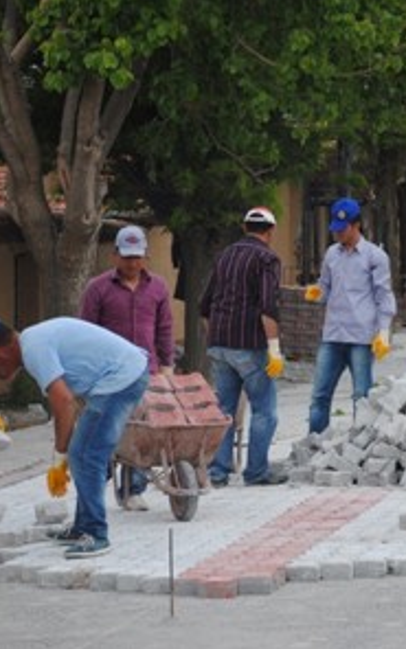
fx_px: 2868
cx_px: 347
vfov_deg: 12.9
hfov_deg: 8.1
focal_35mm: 162
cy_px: 324
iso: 160
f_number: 5.6
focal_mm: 70
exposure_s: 1/500
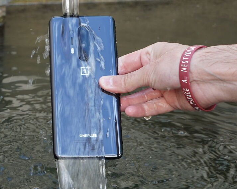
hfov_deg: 21.4
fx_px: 624
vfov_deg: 17.3
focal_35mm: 89
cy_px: 91
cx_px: 85
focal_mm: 70
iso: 500
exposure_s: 1/160
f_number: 7.1
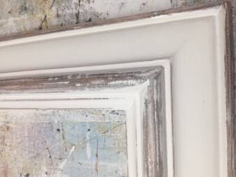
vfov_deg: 49.8
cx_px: 122
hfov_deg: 63.4
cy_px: 91
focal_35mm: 28
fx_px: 191
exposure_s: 1/33.3
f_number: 2
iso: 80
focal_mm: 3.79
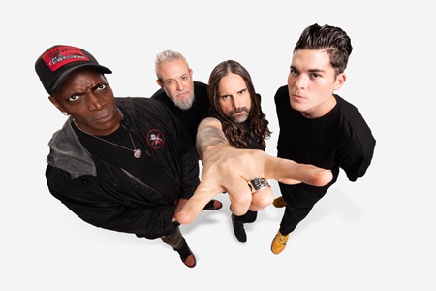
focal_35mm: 14
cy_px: 146
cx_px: 218
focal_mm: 14
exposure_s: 1/125
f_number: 18
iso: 125
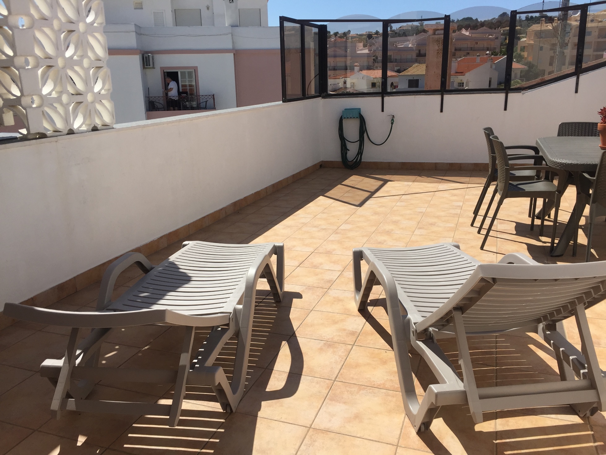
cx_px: 303
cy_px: 228
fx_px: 508
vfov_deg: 48.2
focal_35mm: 29
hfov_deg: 61.7
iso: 32
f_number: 2.2
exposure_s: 1/3049
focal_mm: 4.15
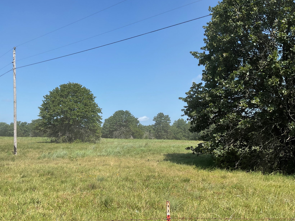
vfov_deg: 41.7
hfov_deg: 53.8
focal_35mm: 34
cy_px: 128
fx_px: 290
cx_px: 129
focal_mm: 3
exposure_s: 1/1577
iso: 16
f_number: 1.8
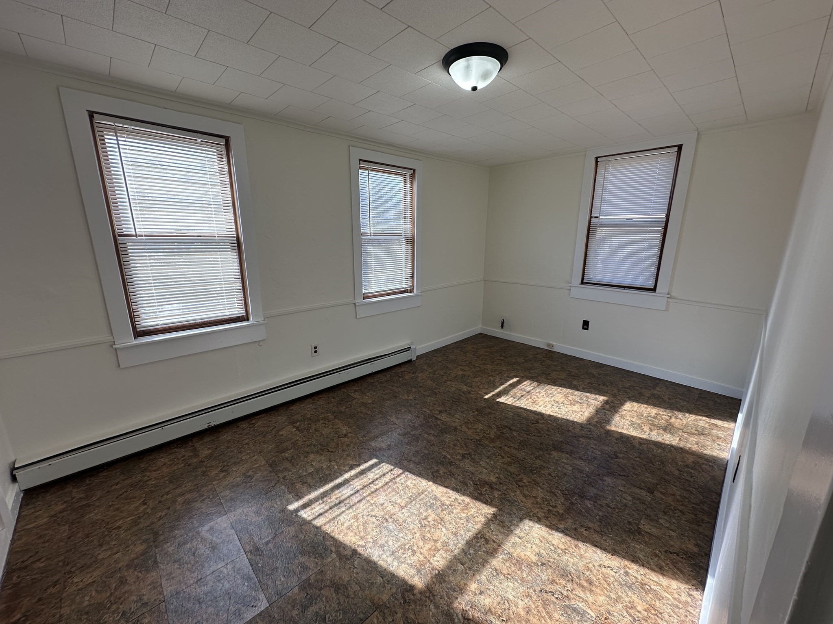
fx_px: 337
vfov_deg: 85.7
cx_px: 416
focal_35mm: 14
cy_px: 312
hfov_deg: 102.1
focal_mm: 2.22
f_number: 2.2
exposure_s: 1/120
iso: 40
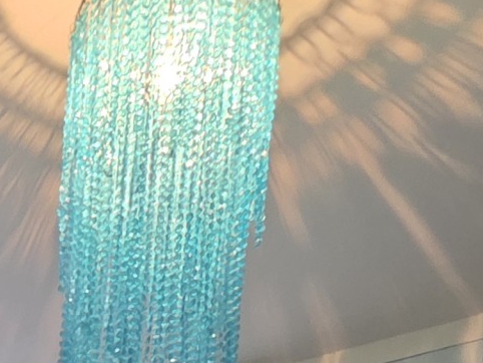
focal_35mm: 69
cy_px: 925
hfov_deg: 24.6
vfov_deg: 13.6
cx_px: -141
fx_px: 963
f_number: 1.9
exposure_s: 1/50
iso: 400
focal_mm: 2.2
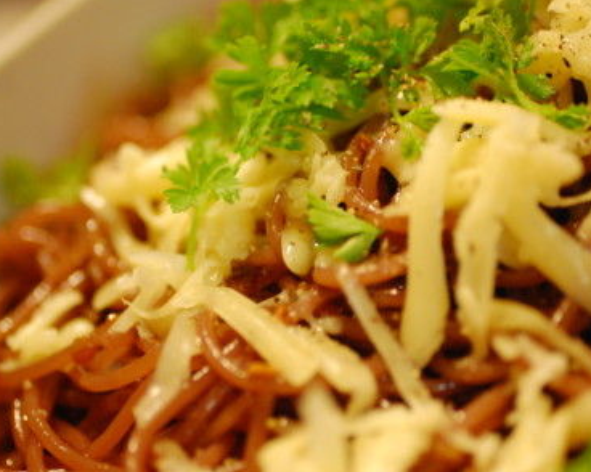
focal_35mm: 86
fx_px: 1503
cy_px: 237
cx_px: 300
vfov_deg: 17.8
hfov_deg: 22.2
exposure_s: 1/30
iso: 1600
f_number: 2.8
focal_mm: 50
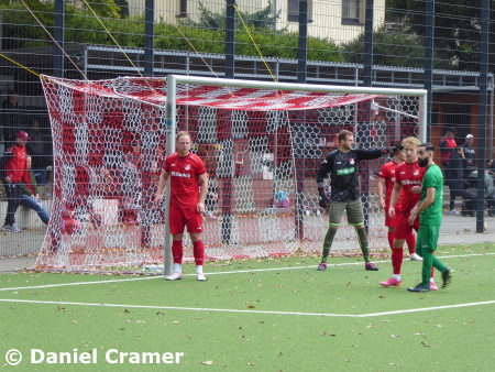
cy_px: 186
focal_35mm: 185
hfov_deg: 10.7
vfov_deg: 8.0
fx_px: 2647
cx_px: 248
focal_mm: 33.2
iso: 320
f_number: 5.6
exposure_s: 1/80
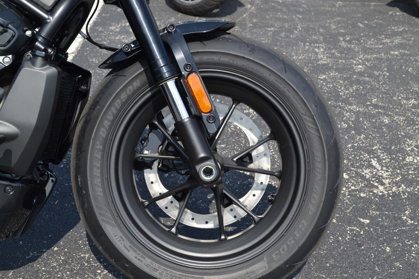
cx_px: 210
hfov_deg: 35.1
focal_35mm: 57
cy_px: 140
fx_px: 663
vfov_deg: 23.8
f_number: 7.1
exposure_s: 1/200
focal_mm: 38
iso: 100
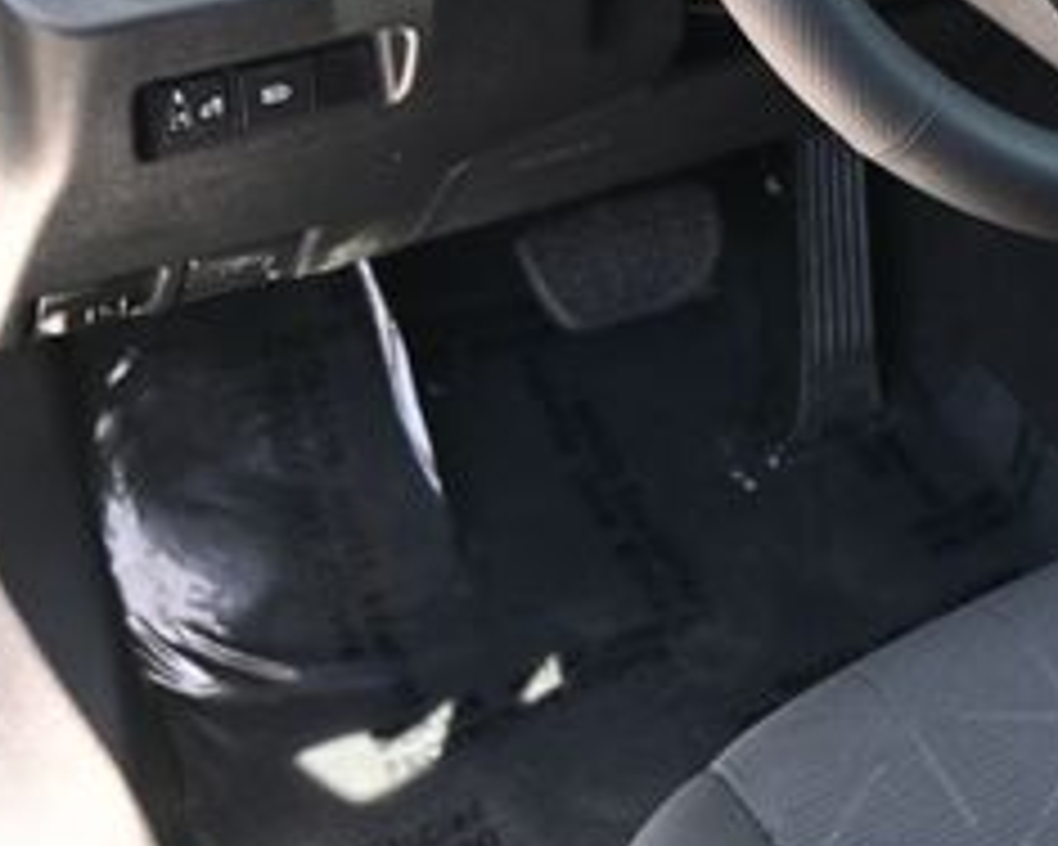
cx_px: 1157
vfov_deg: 19.9
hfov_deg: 23.9
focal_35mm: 75
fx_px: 2337
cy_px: -9
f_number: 3.8
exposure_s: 1/160
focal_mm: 19.5
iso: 400
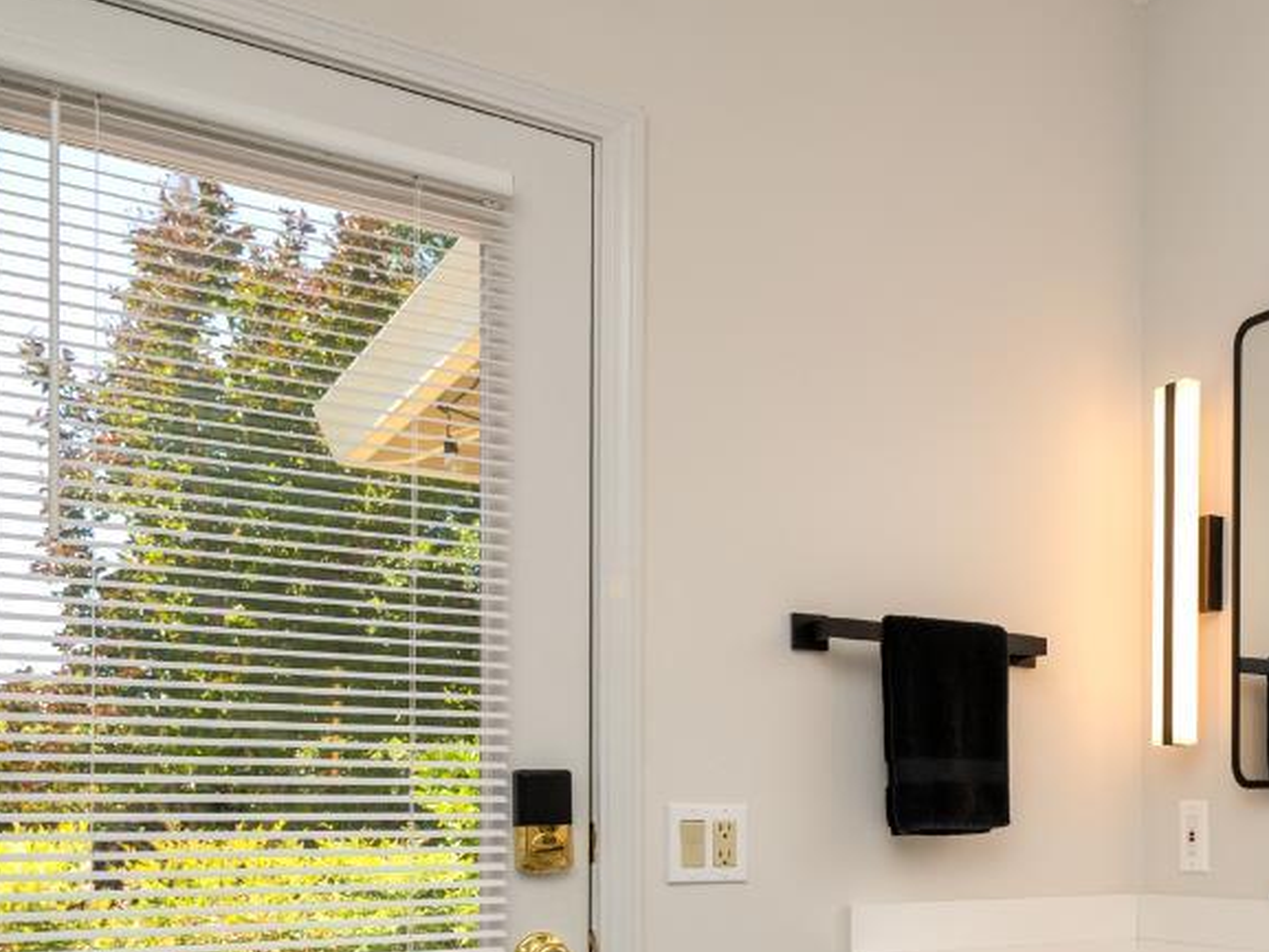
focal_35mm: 40
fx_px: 1467
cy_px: 818
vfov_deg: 34.4
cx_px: 1284
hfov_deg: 40.6
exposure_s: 1/60
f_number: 5.6
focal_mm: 16
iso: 64
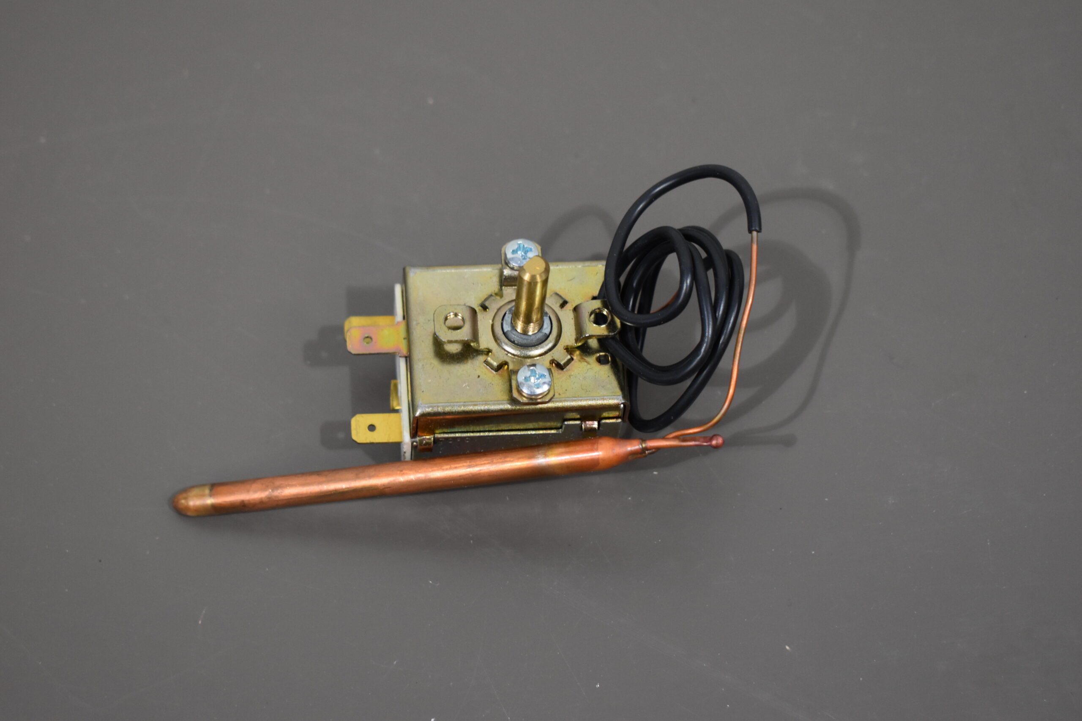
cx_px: 541
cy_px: 360
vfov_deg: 18.9
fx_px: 2164
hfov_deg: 28.1
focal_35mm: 72
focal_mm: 48
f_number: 5.3
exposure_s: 1/125
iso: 900
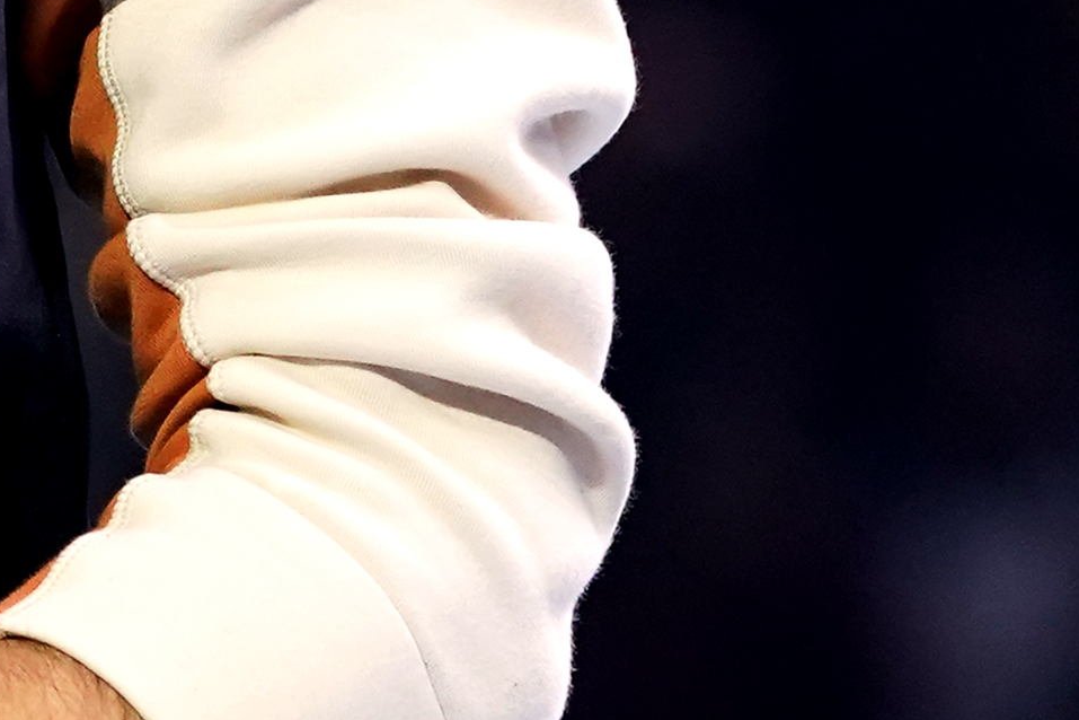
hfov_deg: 2.4
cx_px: -692
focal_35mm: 859
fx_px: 25744
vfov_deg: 1.6
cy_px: -469
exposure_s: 1/1250
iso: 2000
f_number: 3.2
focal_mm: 137
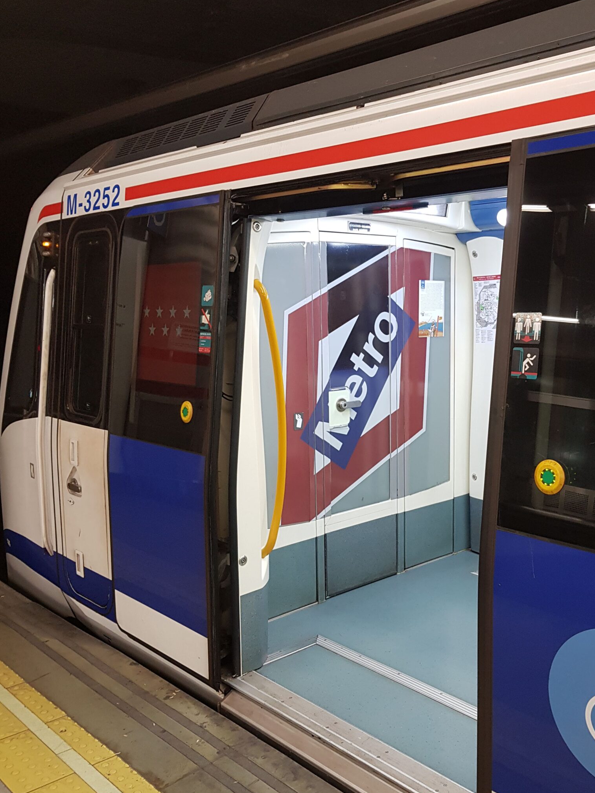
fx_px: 756
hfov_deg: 42.7
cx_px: 358
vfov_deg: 55.3
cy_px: 432
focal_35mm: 33
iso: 160
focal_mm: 4.2
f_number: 1.7
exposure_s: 1/50
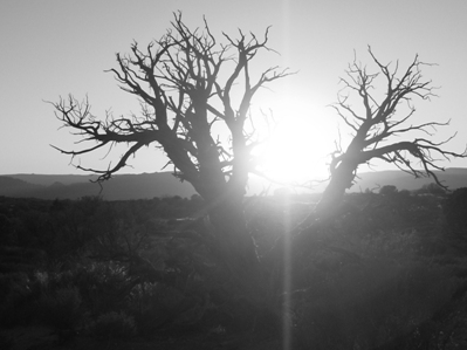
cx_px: 274
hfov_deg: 31.6
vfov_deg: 24.0
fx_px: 823
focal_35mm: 61
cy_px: 162
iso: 50
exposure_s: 1/837
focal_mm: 6.3
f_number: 2.9
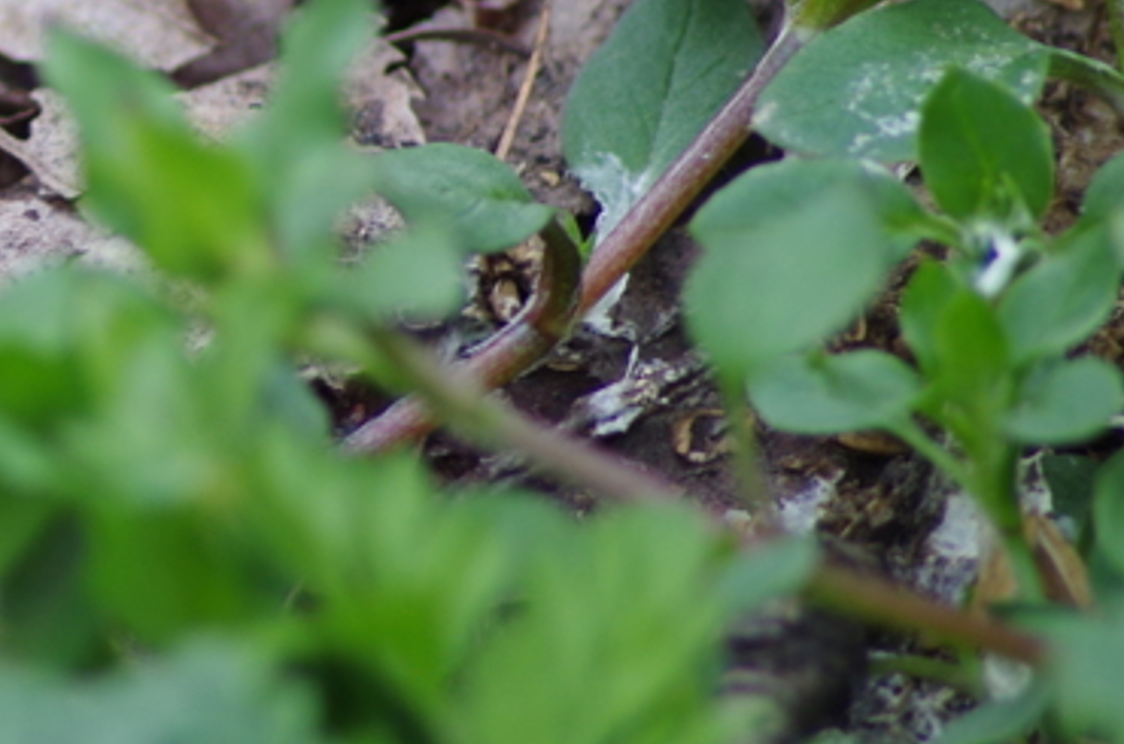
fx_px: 38850
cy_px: 255
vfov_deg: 1.1
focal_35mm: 1247
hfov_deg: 1.7
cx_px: -298
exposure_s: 1/25
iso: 200
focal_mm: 300
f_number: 5.6
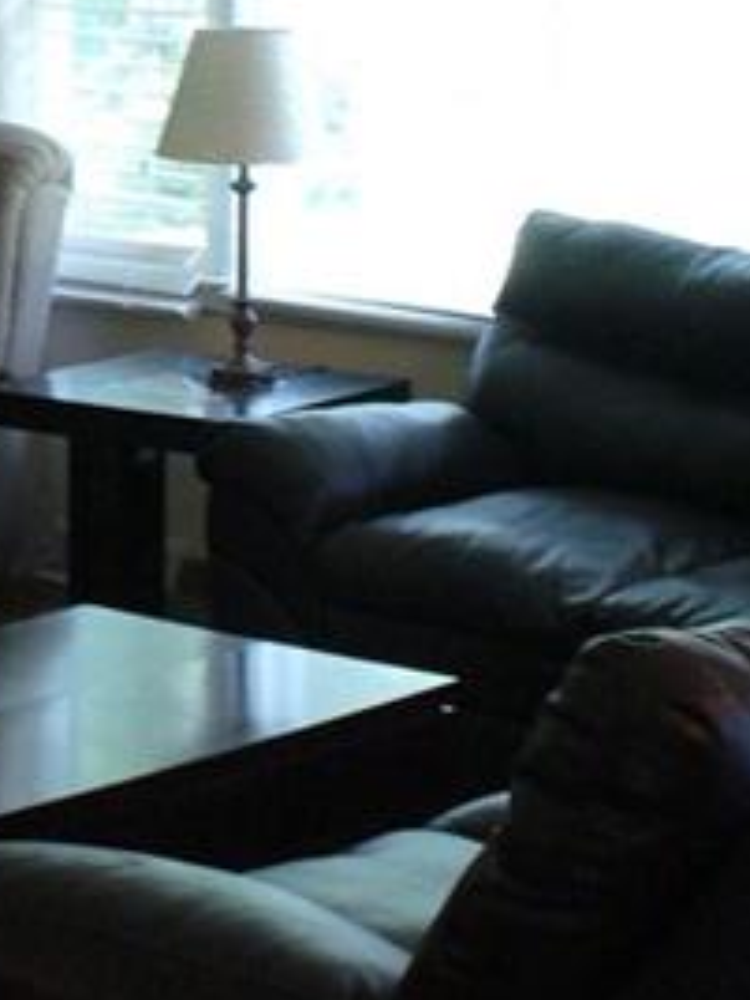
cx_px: -175
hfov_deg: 13.5
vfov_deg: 18.4
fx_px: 3062
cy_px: 239
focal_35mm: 106
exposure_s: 1/20
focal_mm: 6.1
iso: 200
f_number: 2.8
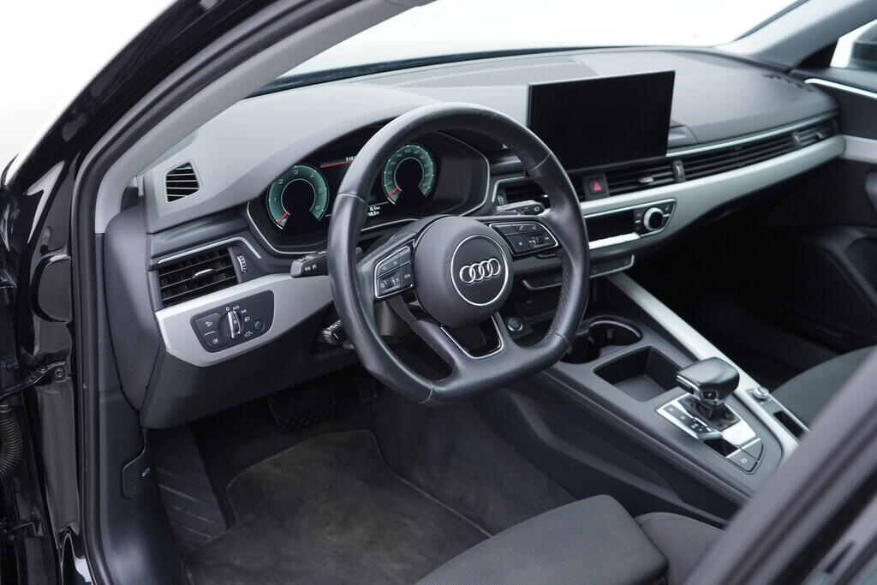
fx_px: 877
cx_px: 438
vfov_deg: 36.9
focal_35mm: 36
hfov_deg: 53.1
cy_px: 292
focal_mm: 24
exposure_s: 1/40
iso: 200
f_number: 2.8
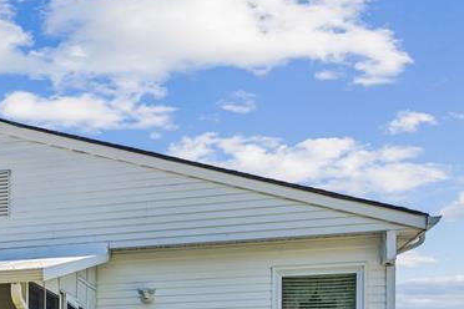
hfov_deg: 32.9
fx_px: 709
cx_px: -14
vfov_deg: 22.6
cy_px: 376
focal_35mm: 55
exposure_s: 1/800
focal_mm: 20
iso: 640
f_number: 8
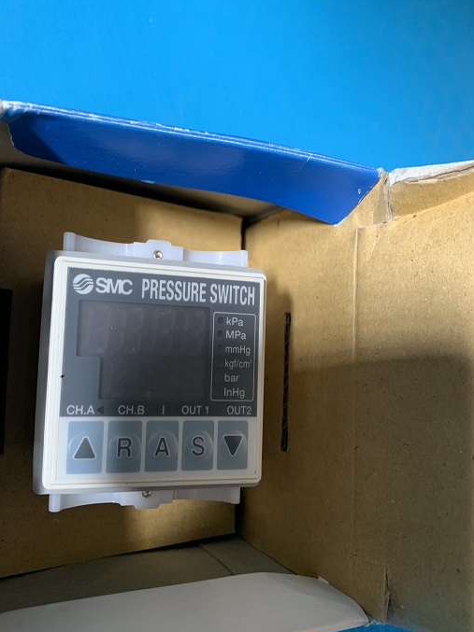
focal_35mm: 31
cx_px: 207
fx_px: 567
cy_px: 314
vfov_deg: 58.4
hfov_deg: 45.3
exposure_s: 1/85
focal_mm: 4.25
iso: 100
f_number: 1.8
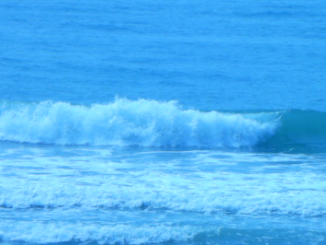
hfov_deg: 6.8
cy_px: 61
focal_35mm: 292
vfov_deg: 5.1
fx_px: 2749
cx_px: 277
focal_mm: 27.1
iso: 50
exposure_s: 1/410
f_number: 5.7
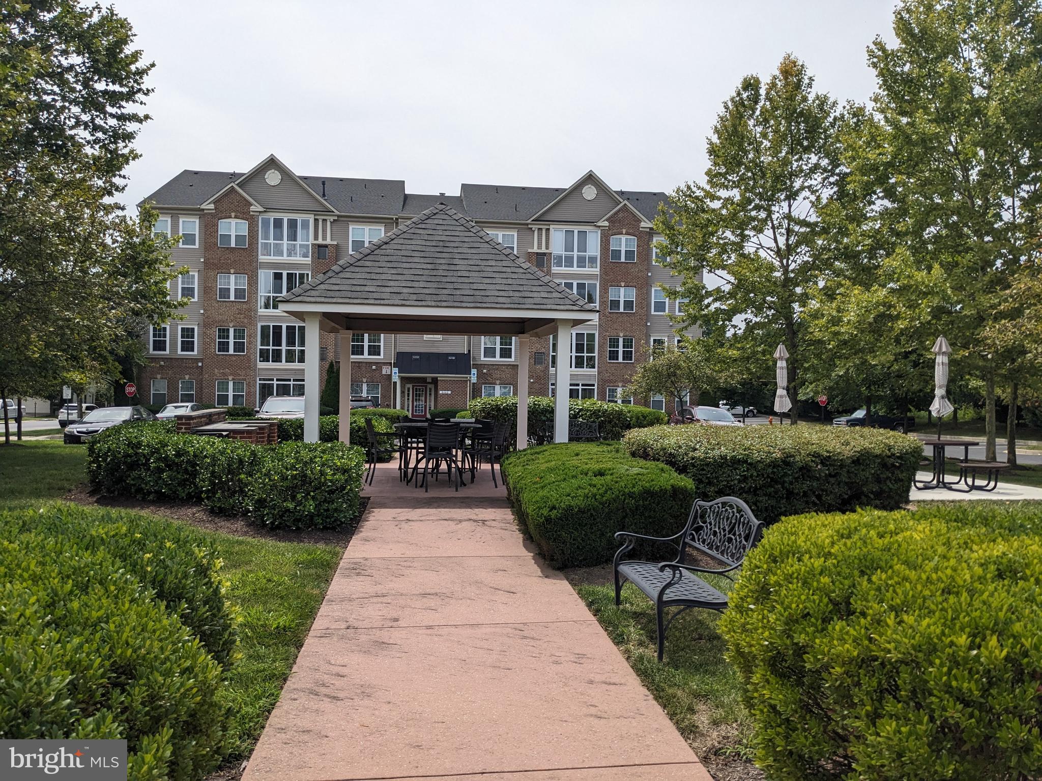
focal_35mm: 27
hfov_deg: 65.3
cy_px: 390
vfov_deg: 51.4
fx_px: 813
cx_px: 521
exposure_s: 1/7812
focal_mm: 4.38
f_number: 1.73
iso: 101
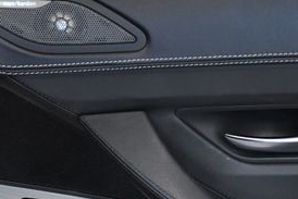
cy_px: 221
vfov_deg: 7.0
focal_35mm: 196
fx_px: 1623
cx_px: 151
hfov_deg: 10.5
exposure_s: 1/320
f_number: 4.8
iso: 2500
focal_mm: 56
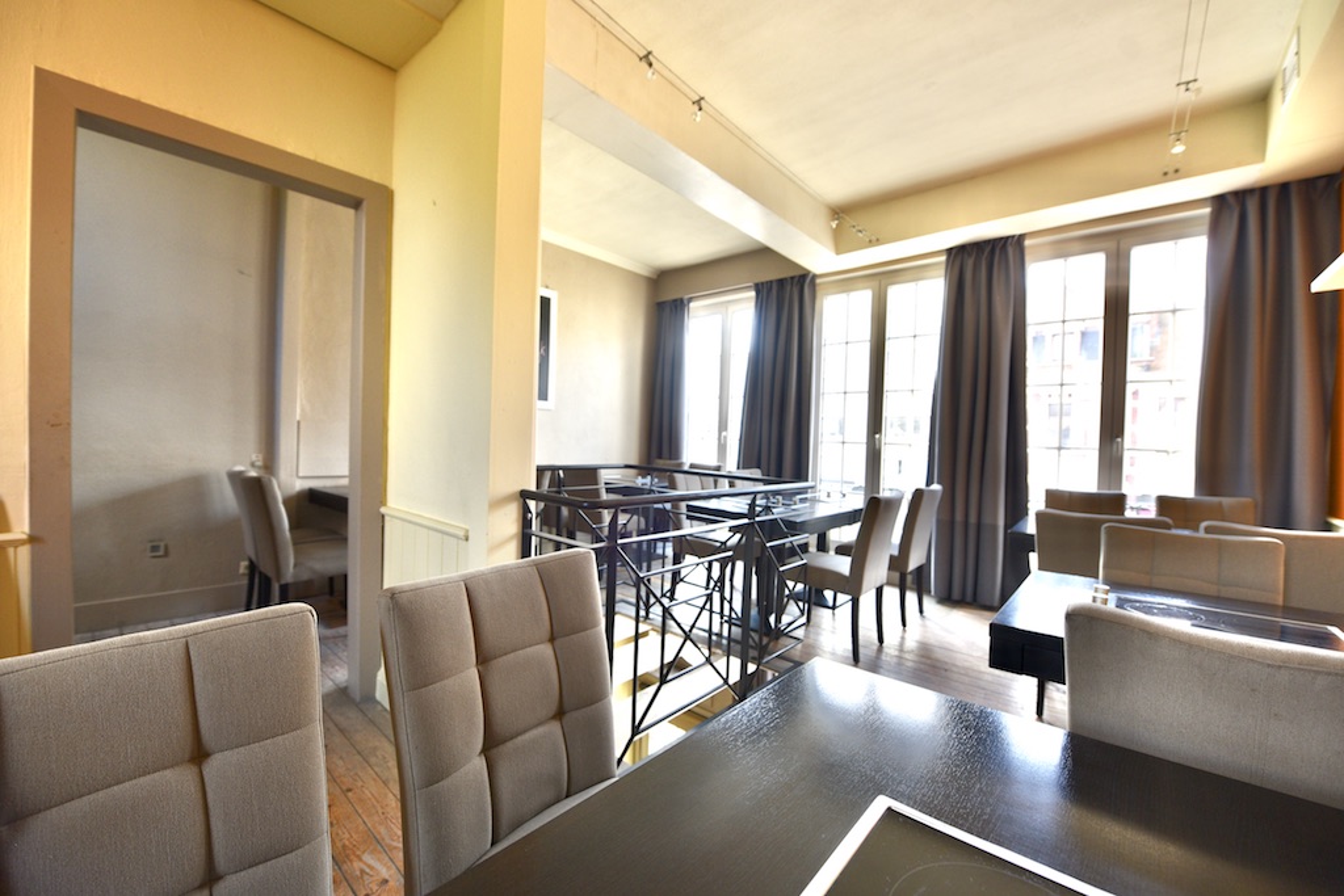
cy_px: 448
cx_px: 672
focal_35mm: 14
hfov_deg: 104.2
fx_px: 523
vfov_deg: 81.2
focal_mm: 14
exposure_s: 1/60
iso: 200
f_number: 4
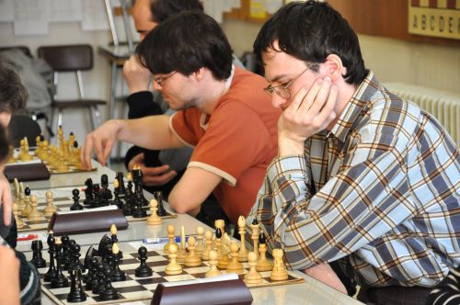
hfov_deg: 14.9
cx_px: 230
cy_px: 152
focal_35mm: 138
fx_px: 1761
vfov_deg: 9.9
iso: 1600
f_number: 5.6
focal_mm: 92
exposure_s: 1/125
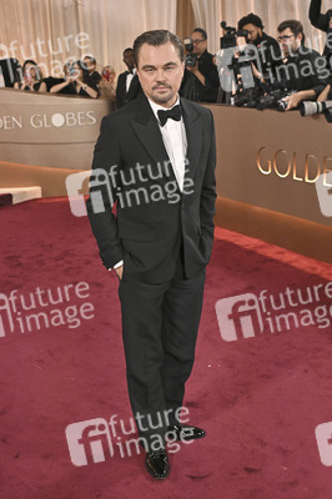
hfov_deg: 31.8
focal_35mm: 42
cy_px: 250
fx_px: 582
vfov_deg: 46.4
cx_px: 166
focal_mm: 42
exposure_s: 1/320
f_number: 5.6
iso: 2500
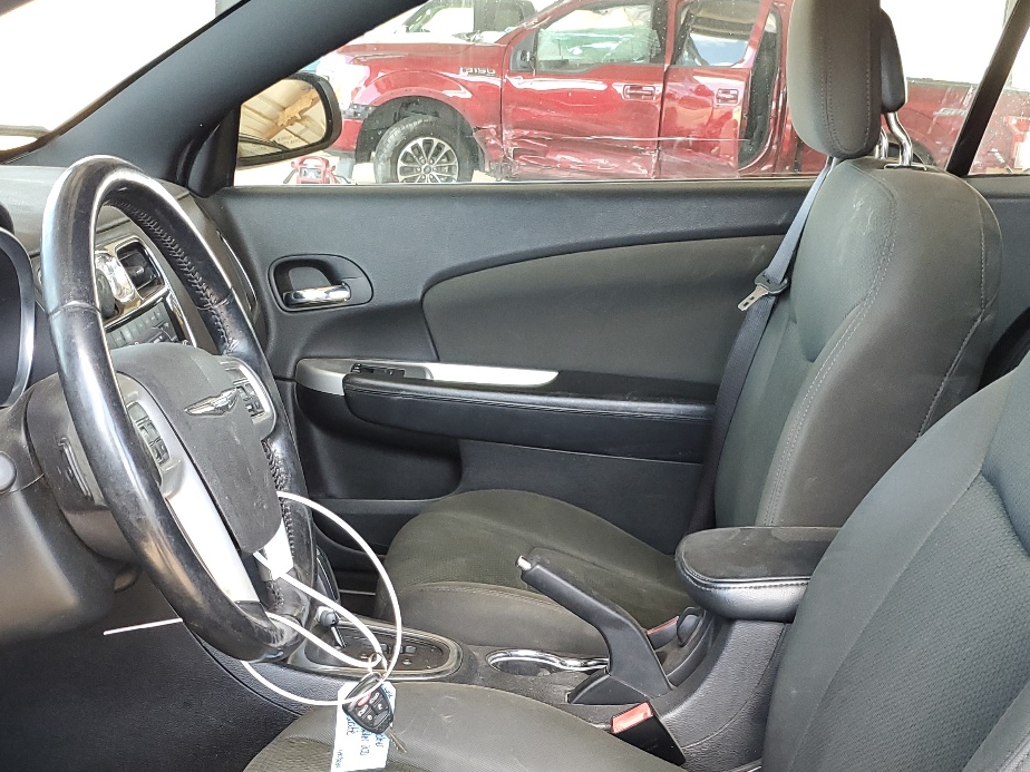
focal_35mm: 45
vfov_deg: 31.1
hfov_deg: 42.1
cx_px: 550
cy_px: 652
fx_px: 1339
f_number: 1.5
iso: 83
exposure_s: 1/120
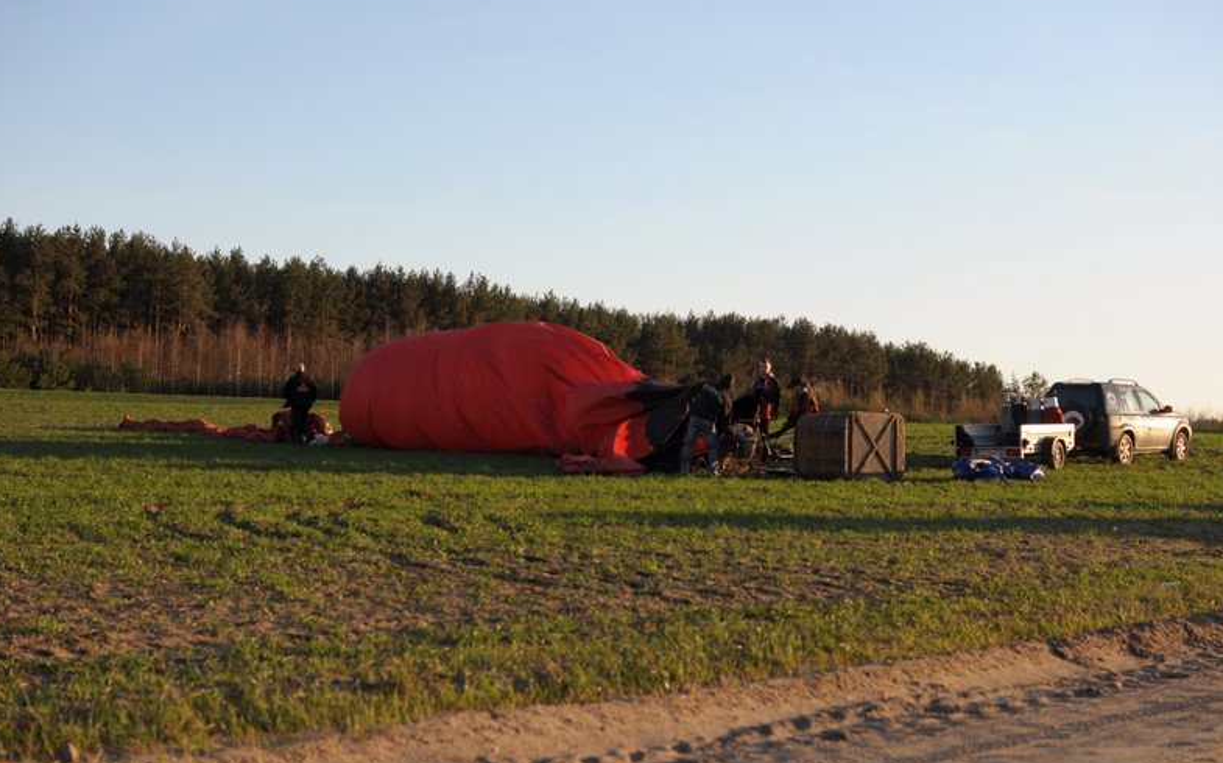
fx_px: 1817
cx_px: 615
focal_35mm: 55
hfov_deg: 37.2
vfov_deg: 23.7
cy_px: 389
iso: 200
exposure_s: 1/1000
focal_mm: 35
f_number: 4
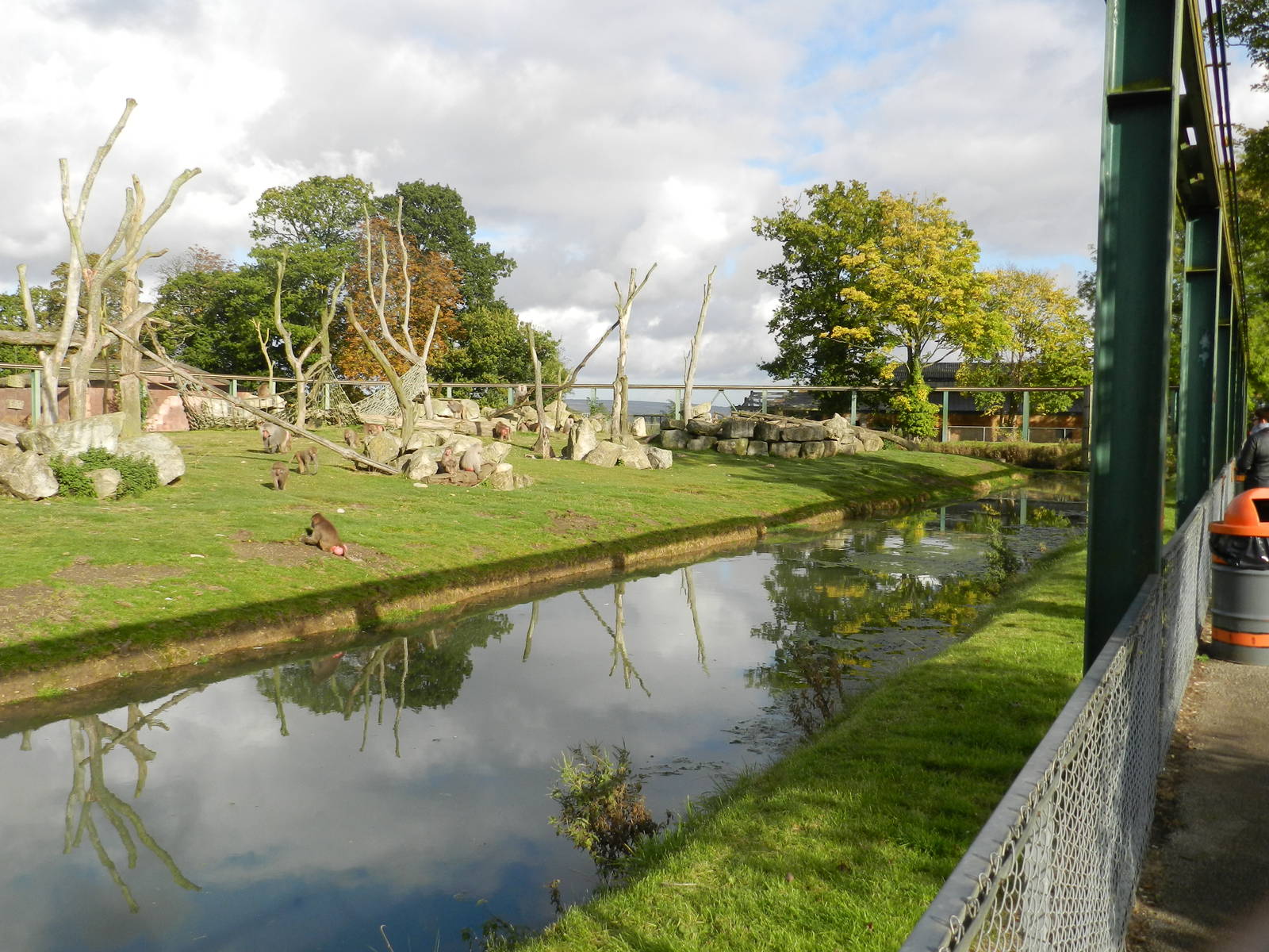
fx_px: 1173
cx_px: 634
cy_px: 476
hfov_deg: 56.8
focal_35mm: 32
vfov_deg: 44.2
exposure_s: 1/800
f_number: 3.7
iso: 160
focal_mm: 5.6
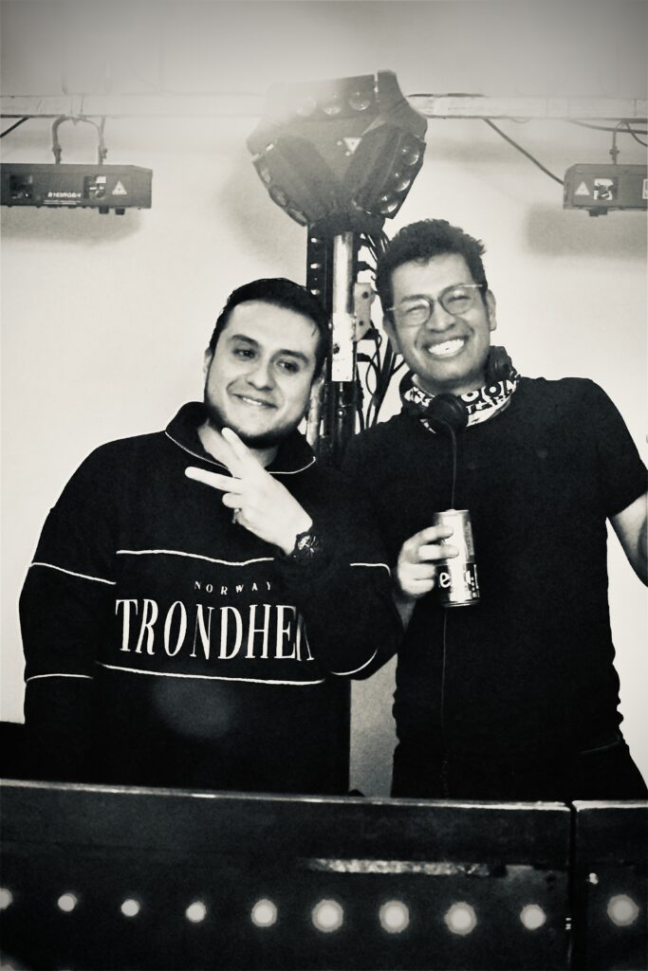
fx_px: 1619
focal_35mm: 60
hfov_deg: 22.6
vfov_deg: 33.4
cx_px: 324
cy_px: 486
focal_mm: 40
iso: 20000
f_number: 4.5
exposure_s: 1/200
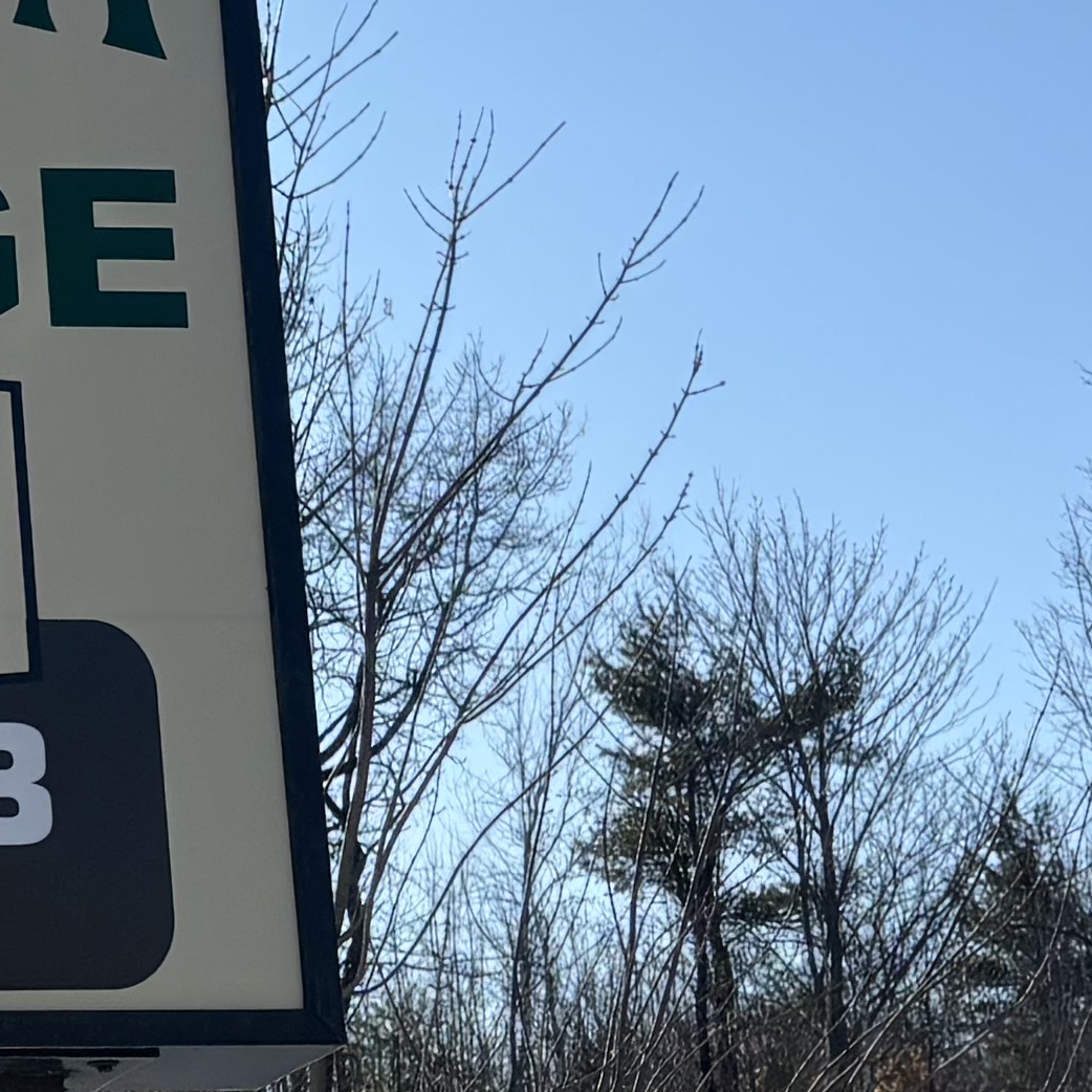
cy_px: 536
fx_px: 4497
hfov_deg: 12.9
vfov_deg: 13.8
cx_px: -685
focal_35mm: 126
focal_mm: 5.96
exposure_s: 1/6711
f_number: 1.6
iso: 50
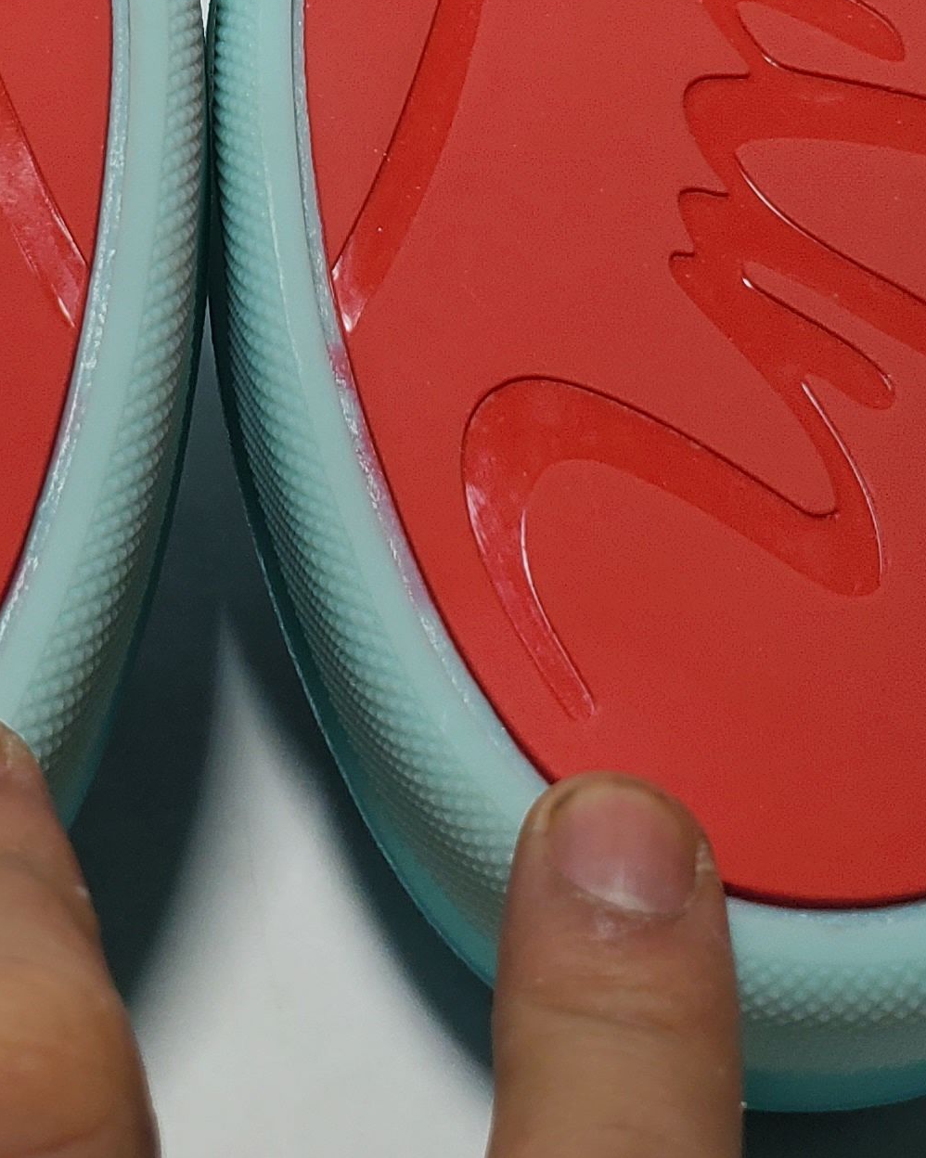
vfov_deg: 22.0
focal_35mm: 82
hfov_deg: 18.6
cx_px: 235
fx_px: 2810
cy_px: -124
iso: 50
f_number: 1.5
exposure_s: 1/644
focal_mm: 4.3
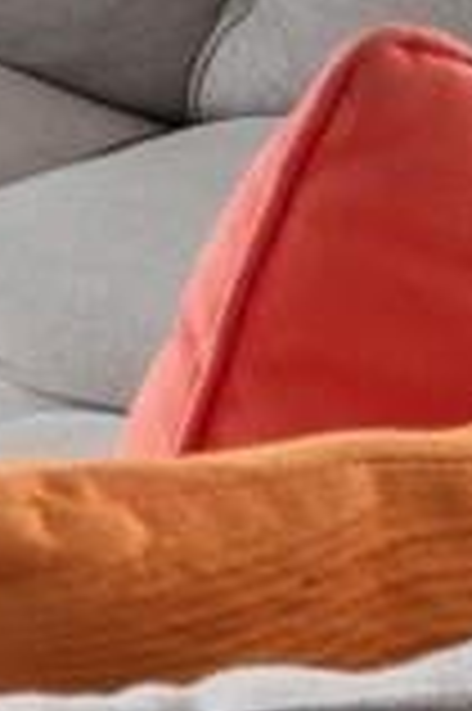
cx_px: -1897
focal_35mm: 154
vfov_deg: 11.6
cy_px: -855
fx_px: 3035
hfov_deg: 6.0
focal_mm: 10
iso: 100
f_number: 4.5
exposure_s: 1/40
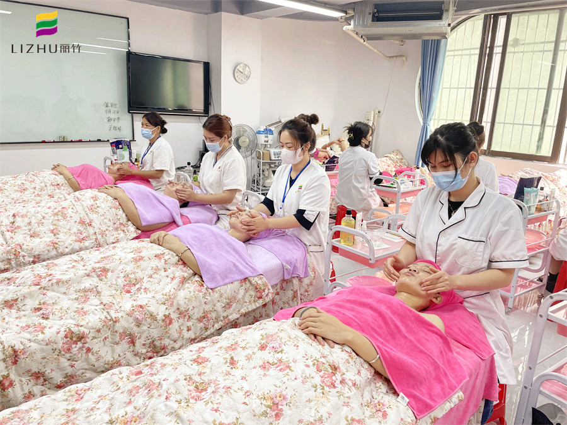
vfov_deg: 53.1
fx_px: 426
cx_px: 284
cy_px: 212
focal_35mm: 26
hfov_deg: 67.3
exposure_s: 1/100
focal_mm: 4.2
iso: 80
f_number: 1.6
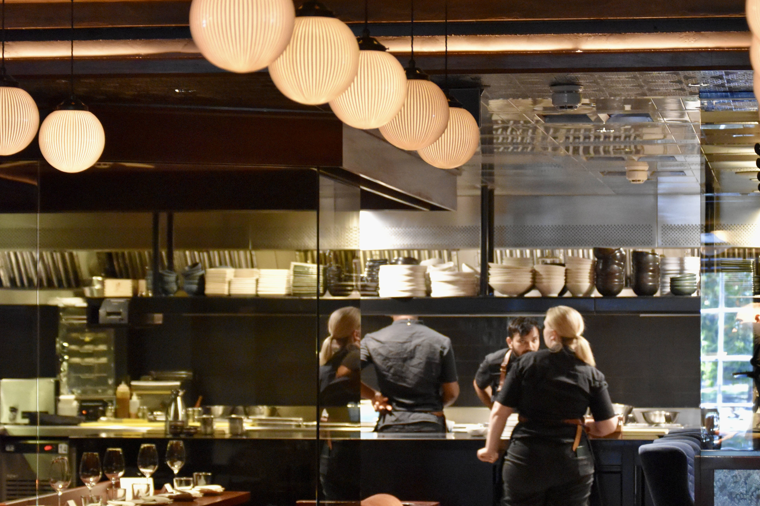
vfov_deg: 11.0
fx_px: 2633
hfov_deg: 16.4
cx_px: 379
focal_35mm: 125
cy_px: 280
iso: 3600
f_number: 4
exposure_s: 1/60
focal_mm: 55
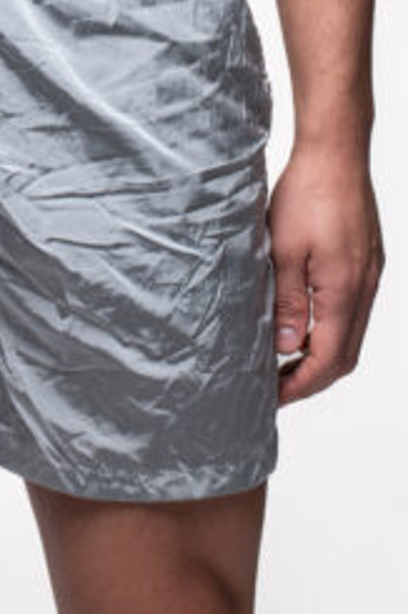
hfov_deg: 3.9
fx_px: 6043
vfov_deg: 5.8
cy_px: -109
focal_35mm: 355
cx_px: -43
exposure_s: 1/125
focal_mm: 116
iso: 200
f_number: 16
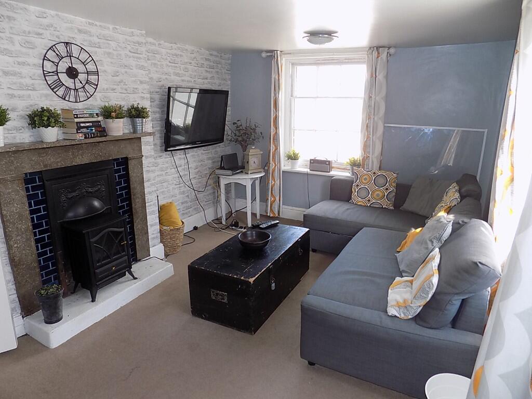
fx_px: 353
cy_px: 200
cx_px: 266
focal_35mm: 23
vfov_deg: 58.9
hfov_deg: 73.9
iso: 80
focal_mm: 4
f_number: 3.1
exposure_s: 1/30
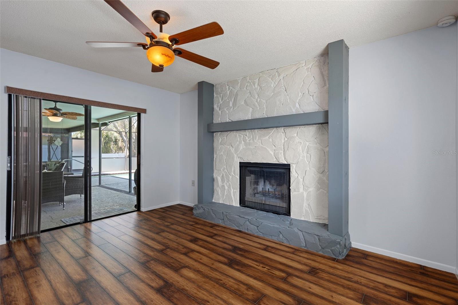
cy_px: 152
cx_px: 229
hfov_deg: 96.7
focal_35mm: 16
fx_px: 204
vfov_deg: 73.7
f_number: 8
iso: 400
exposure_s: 1
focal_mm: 16
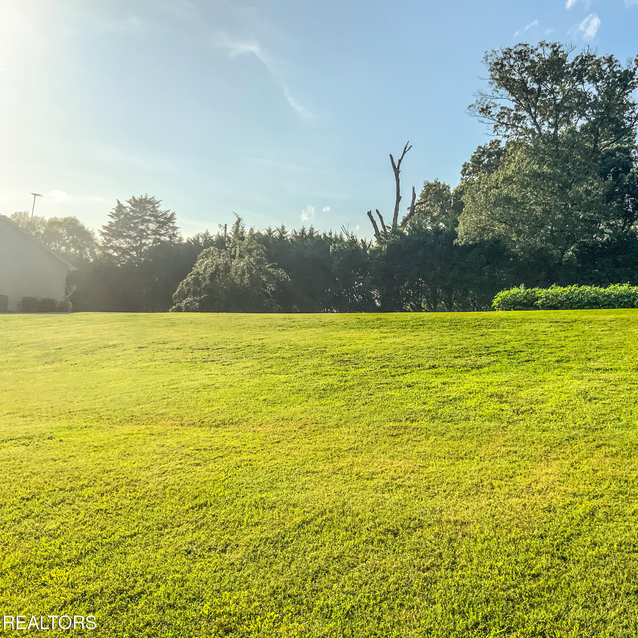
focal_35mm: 35
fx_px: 730
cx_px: 395
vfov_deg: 47.2
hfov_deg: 46.8
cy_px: 326
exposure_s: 1/2427
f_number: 1.8
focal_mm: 3
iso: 16
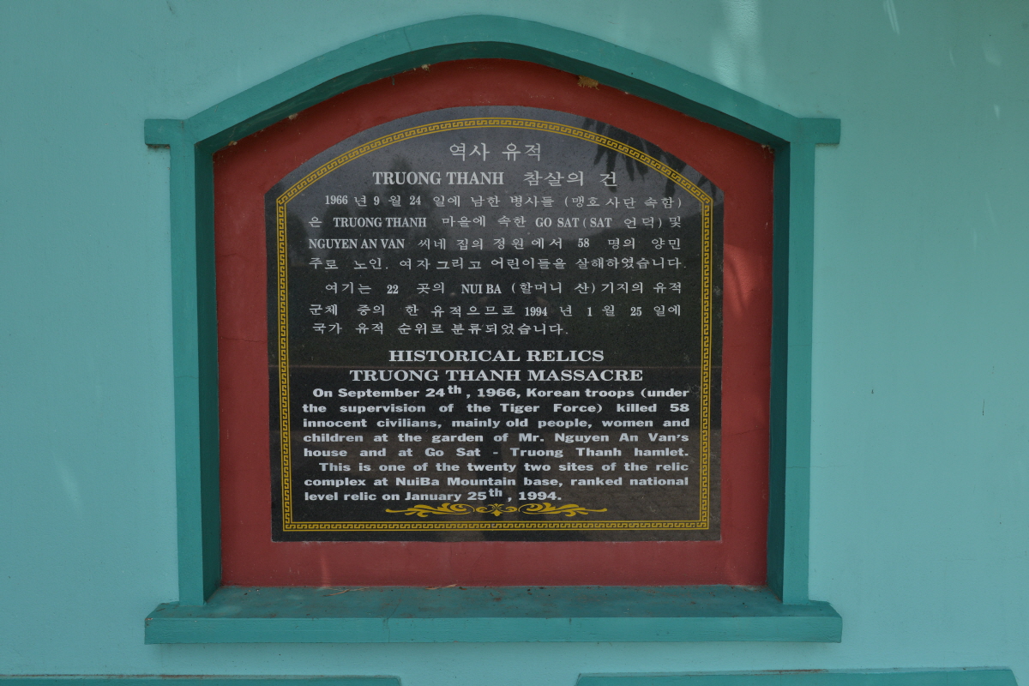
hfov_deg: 73.7
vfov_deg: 53.1
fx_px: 686
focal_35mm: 24
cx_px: 514
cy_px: 343
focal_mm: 24
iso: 400
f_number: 11
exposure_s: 1/250
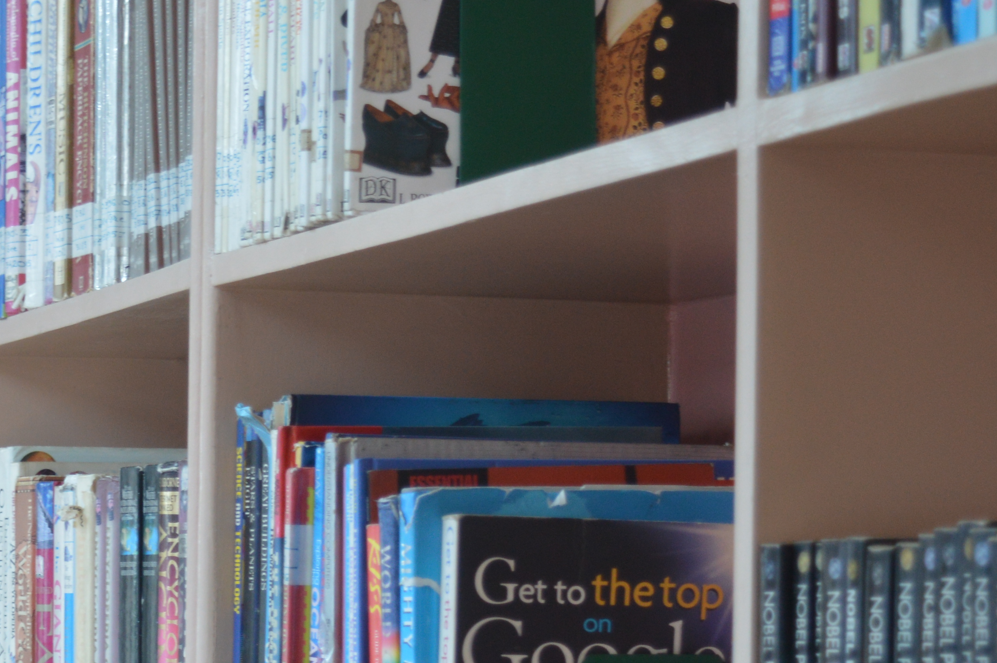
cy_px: 643
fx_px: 3957
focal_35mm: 143
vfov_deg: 9.5
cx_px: 42
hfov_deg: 14.2
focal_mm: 40
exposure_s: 1/40
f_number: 4.8
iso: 400
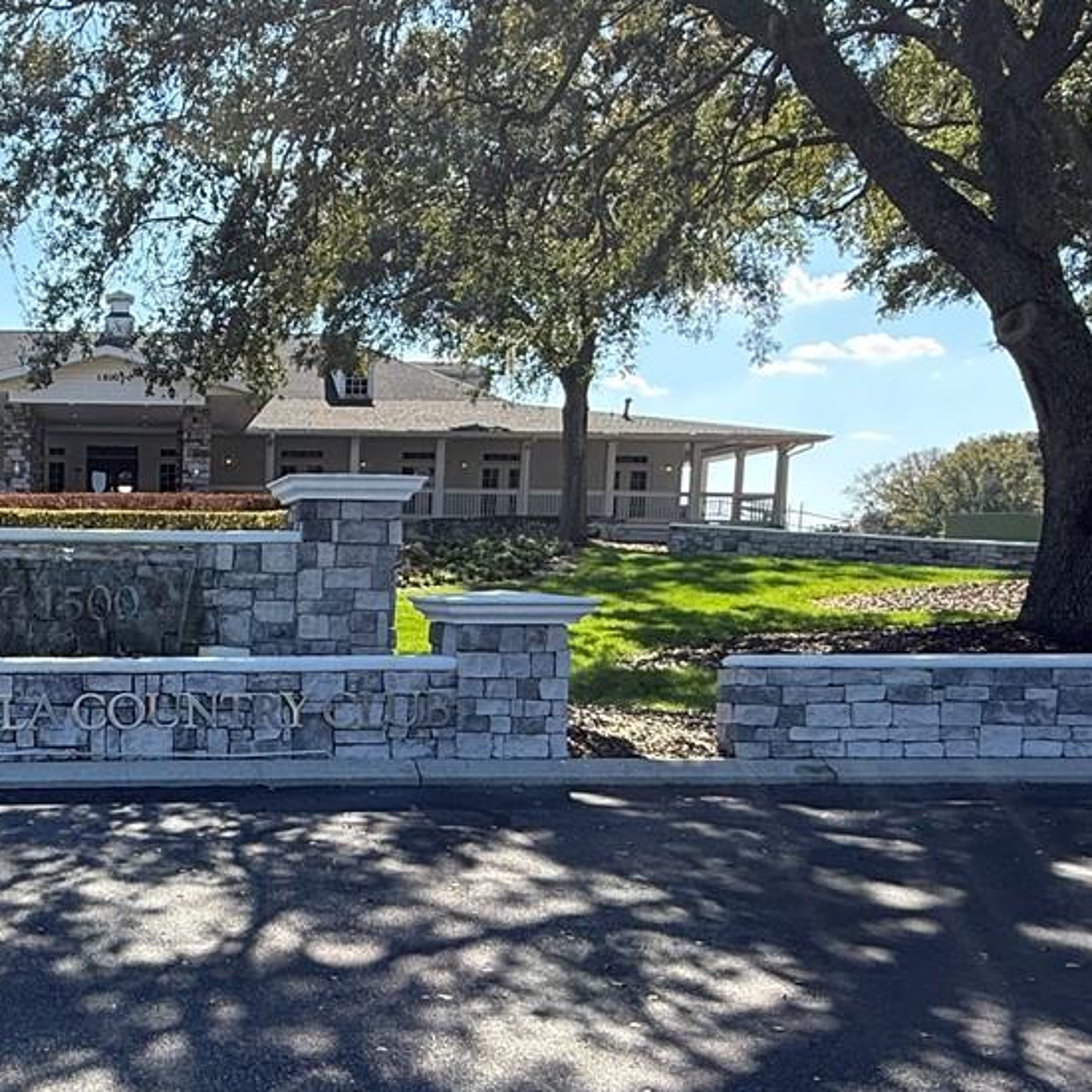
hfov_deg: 42.3
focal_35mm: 36
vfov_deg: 45.6
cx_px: 113
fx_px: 1285
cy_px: 699
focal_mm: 2.22
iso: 64
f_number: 2.2
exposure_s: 1/830
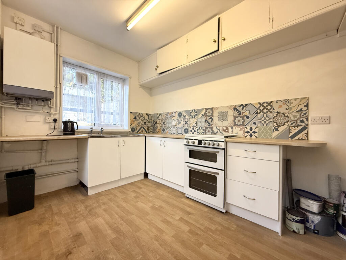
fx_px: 140
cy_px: 130
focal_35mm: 14
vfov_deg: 85.7
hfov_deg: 102.1
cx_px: 173
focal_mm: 2.22
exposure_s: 1/100
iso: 160
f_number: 2.2
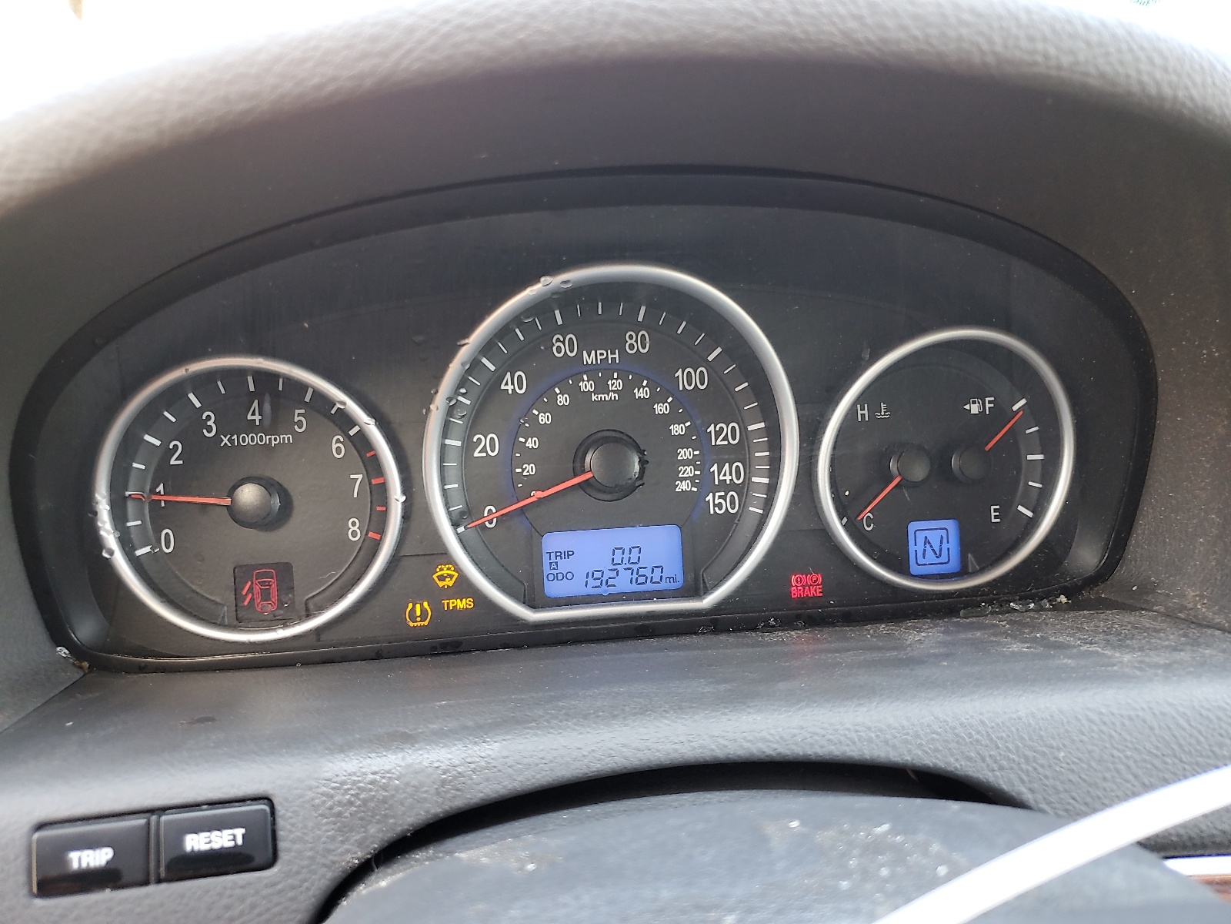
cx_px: 616
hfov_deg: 67.3
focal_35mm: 26
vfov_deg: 53.1
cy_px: 462
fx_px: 925
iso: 87
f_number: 1.5
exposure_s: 1/60.2
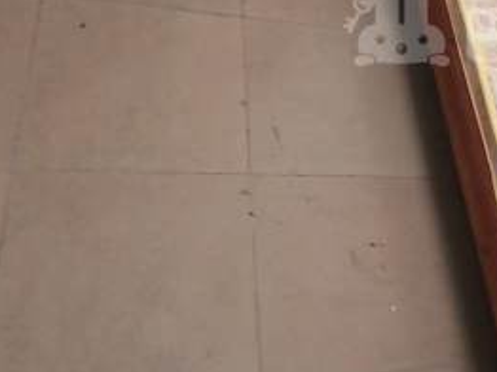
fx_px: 746
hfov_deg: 33.7
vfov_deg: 26.7
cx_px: 495
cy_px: 15
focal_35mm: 52
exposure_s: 1/20
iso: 500
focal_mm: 2.26
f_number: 2.2
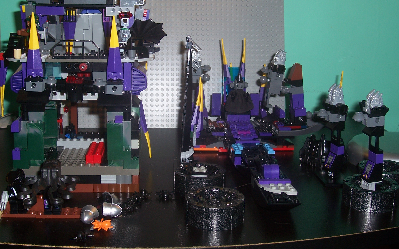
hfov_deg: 44.4
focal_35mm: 45
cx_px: 200
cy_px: 100
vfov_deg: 28.5
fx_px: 489
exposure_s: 1/60
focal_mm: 7
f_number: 3
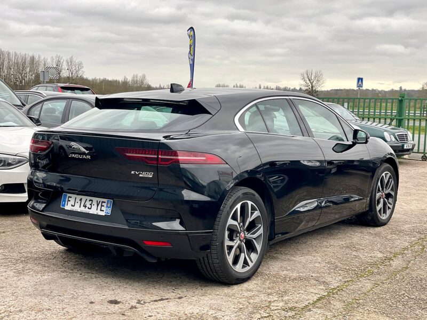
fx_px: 641
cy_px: 160
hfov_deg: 36.8
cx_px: 214
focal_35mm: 52
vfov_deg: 28.0
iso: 25
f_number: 2
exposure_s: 1/122
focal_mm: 6
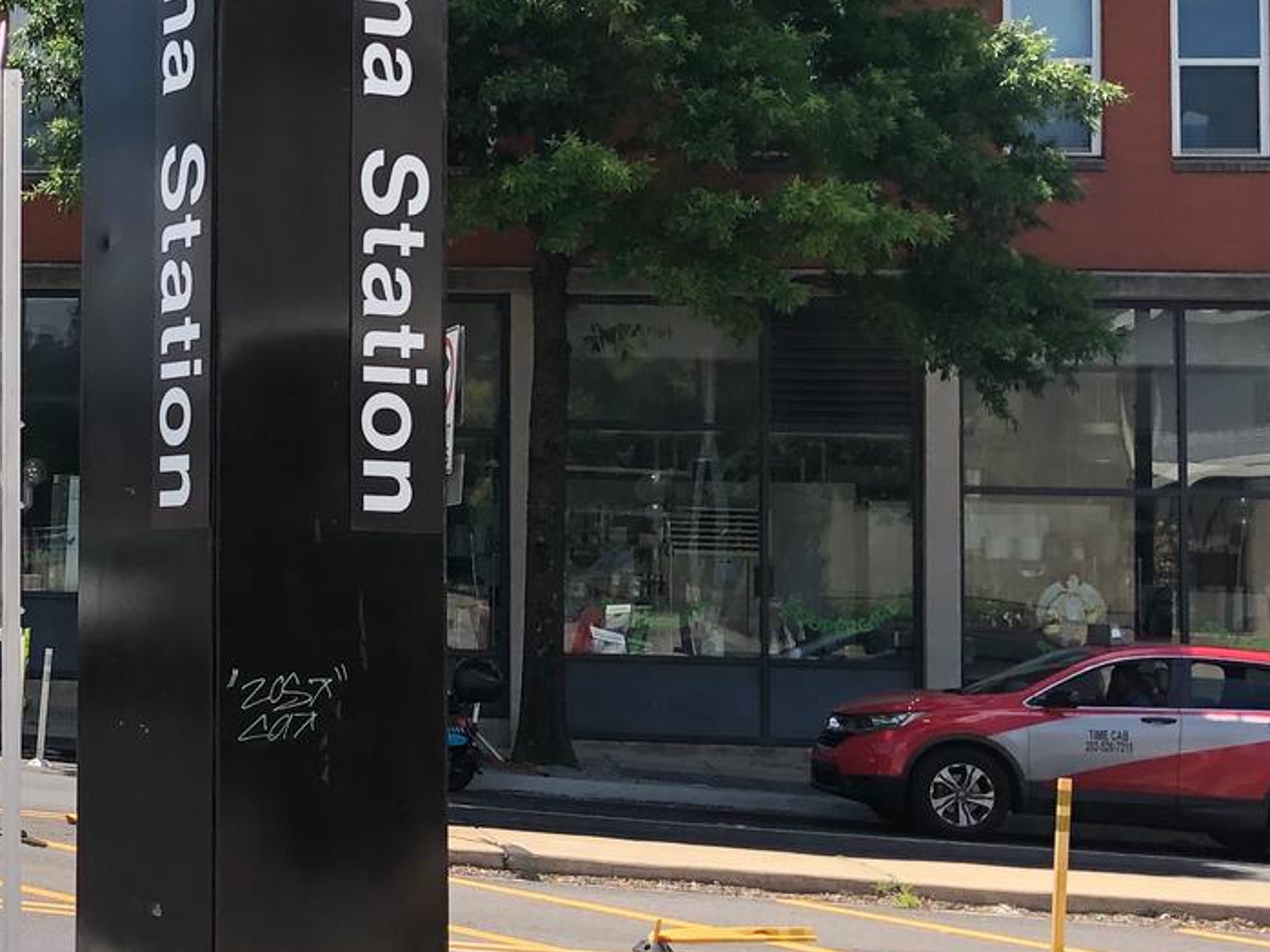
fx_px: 3008
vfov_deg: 17.9
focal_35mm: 82
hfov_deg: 22.5
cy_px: 338
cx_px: -125
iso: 20
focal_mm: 3.99
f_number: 1.8
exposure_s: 1/1412
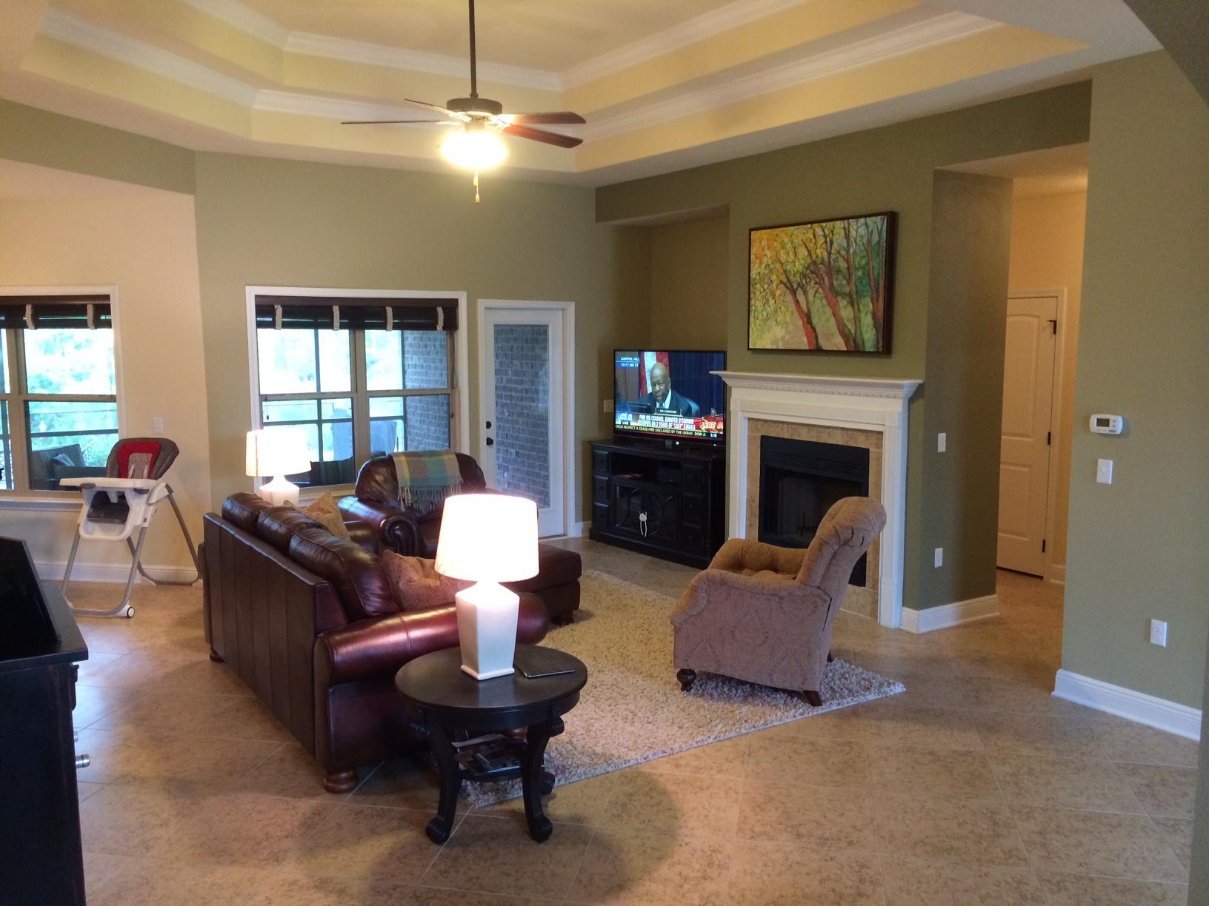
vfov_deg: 46.8
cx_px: 604
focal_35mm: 30
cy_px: 453
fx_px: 1048
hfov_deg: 60.0
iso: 200
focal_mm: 4.12
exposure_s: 1/30
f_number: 2.2
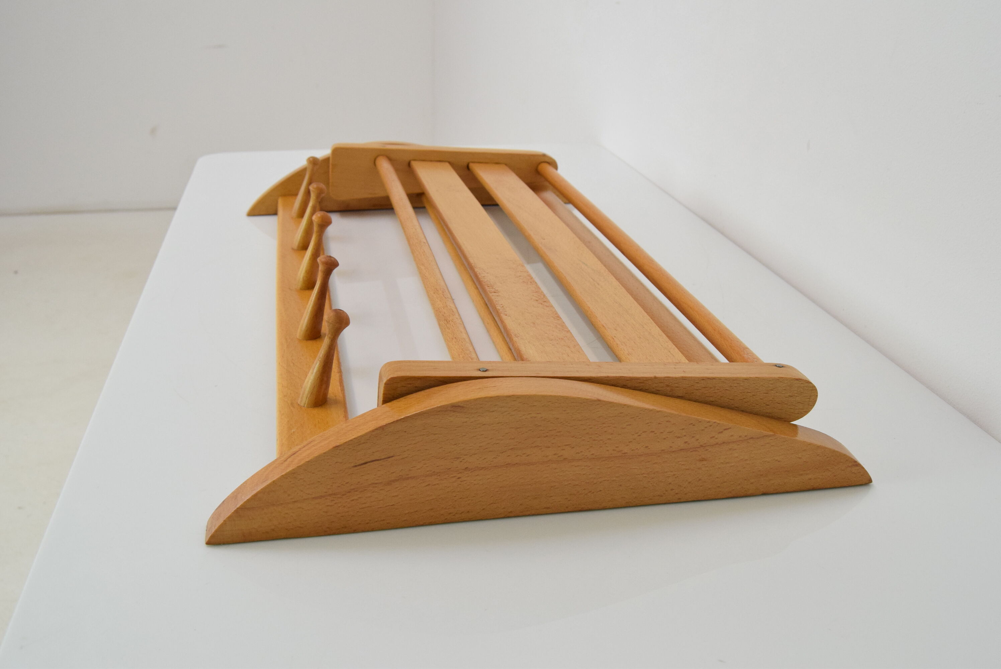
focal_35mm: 34
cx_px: 500
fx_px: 960
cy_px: 334
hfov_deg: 55.1
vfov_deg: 38.4
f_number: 8
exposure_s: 1/250
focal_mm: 23
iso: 1600
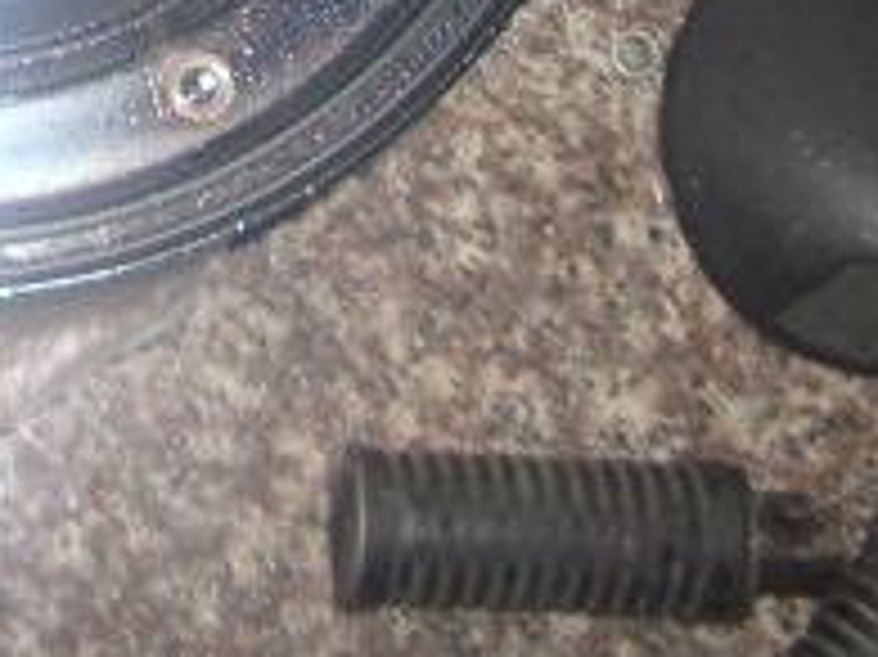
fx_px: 2915
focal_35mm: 115
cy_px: -302
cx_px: -126
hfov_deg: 16.5
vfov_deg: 12.3
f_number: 2.6
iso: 200
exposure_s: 1/60
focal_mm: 5.8
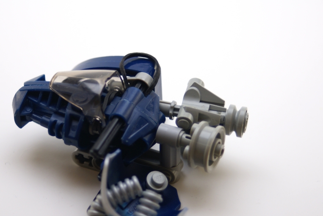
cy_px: 135
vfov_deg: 9.7
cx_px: 161
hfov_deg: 14.5
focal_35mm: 141
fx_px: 1266
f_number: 4
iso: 100
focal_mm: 70
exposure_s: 1/50
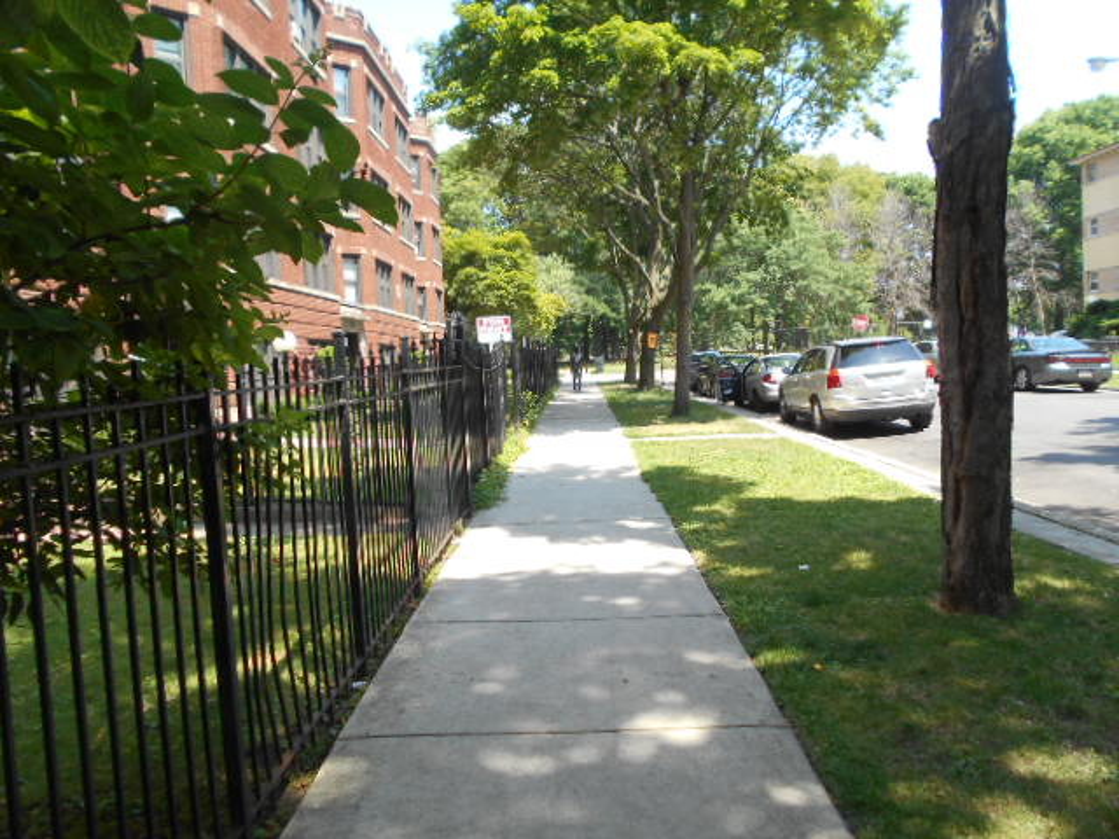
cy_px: 420
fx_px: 840
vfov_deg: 53.1
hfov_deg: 67.3
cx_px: 560
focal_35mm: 26
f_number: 3.2
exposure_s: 1/250
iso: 80
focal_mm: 4.6
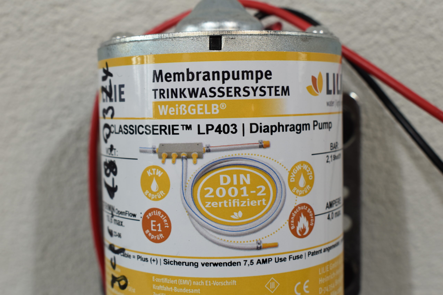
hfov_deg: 38.9
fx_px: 628
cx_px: 222
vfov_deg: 26.5
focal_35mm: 51
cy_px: 148
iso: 320
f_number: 8
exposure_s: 1/60
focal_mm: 34
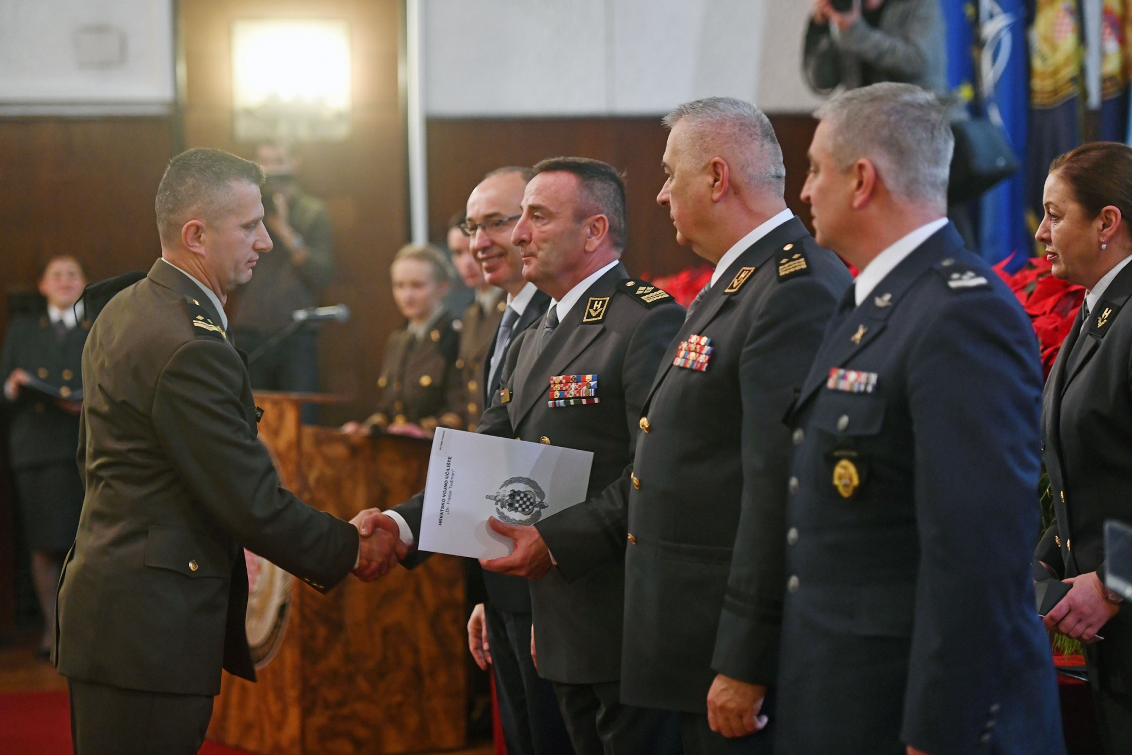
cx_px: 566
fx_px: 3301
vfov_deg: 13.0
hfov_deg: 19.5
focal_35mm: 105
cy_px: 378
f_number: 2.8
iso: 2000
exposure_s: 1/125
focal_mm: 105
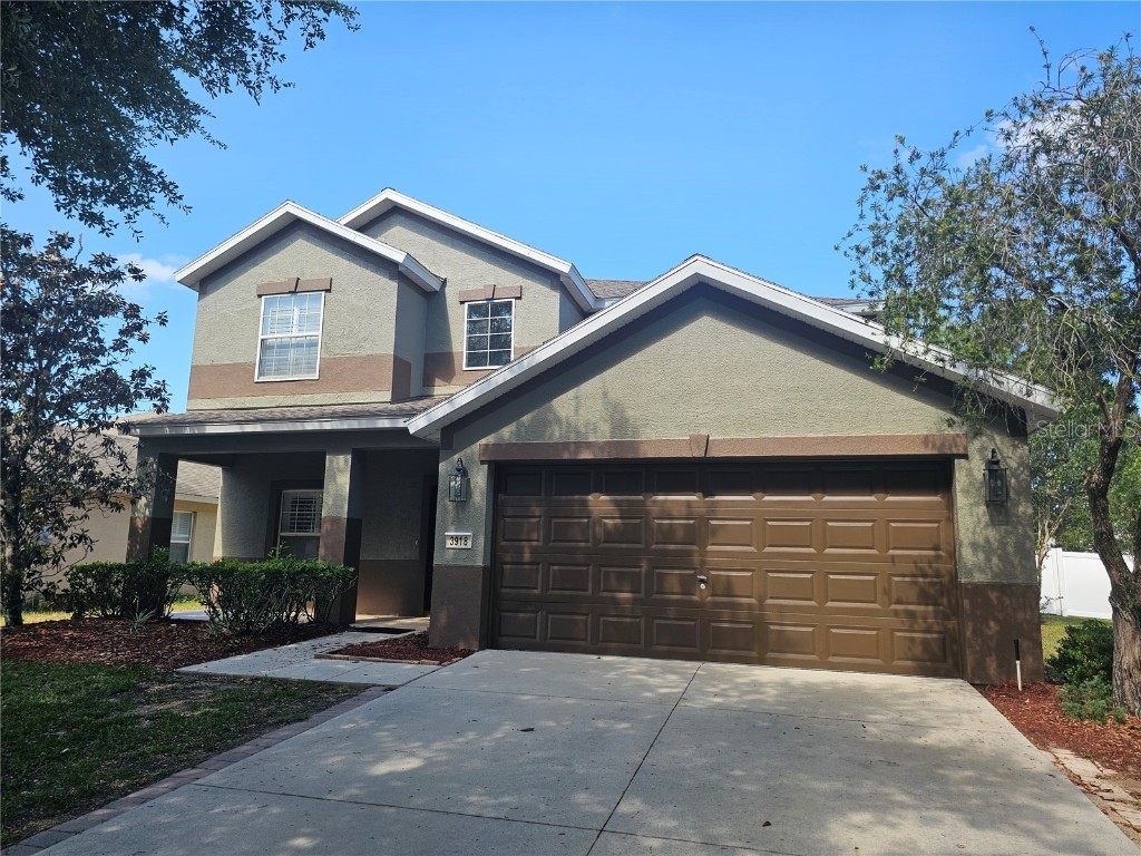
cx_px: 570
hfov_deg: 73.9
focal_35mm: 23
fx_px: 758
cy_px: 428
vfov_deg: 58.9
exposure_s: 1/221
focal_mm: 6.3
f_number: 1.7
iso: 10
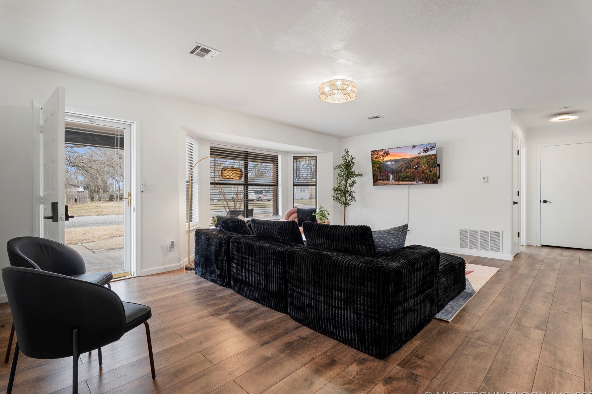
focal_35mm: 17
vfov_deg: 70.4
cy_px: 199
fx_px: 280
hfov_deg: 93.3
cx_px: 289
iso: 160
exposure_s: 1.3
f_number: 8
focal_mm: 16
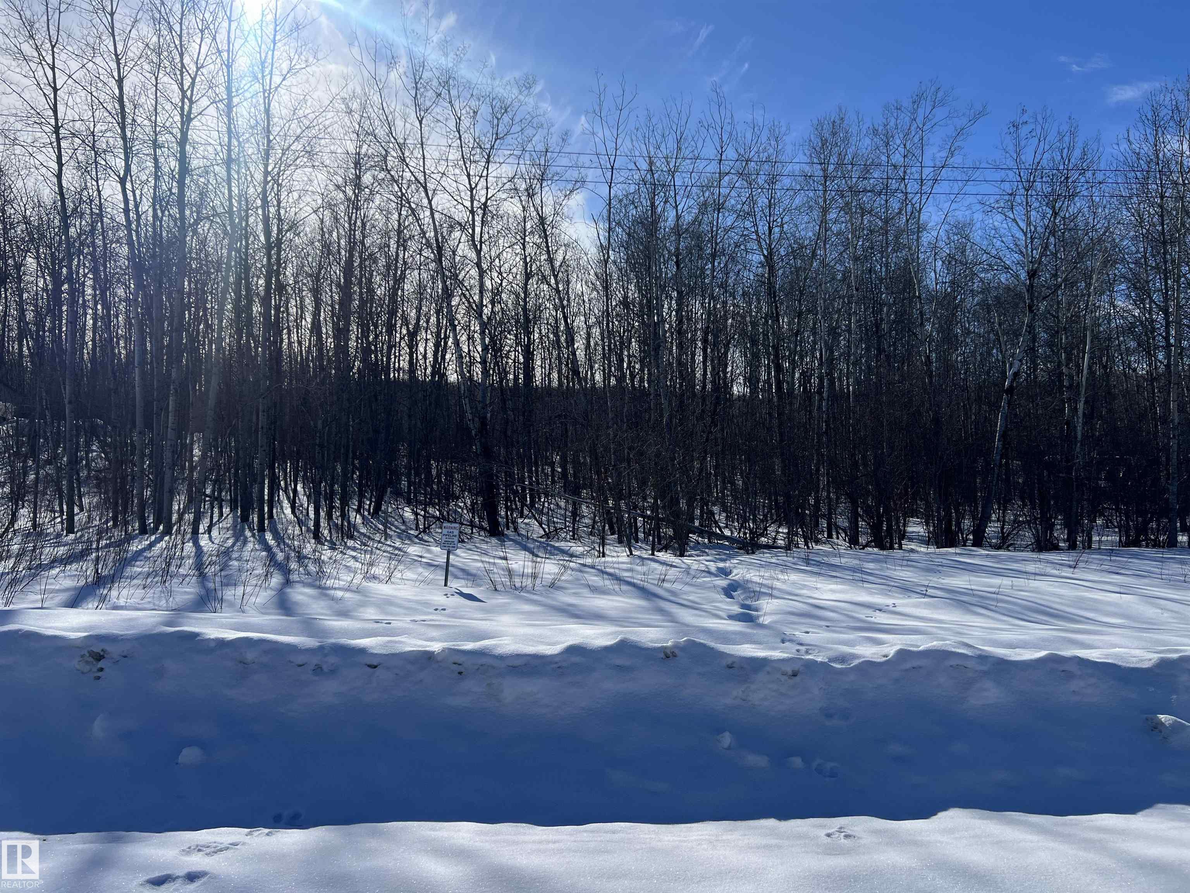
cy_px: 446
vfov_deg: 53.1
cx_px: 595
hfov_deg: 67.3
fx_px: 894
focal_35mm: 26
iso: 50
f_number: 1.5
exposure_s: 1/6993
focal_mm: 5.7
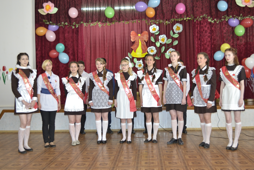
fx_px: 296
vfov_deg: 31.9
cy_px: 85
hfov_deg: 46.4
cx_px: 127
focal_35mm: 42
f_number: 4.5
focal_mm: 28
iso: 800
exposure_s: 1/30
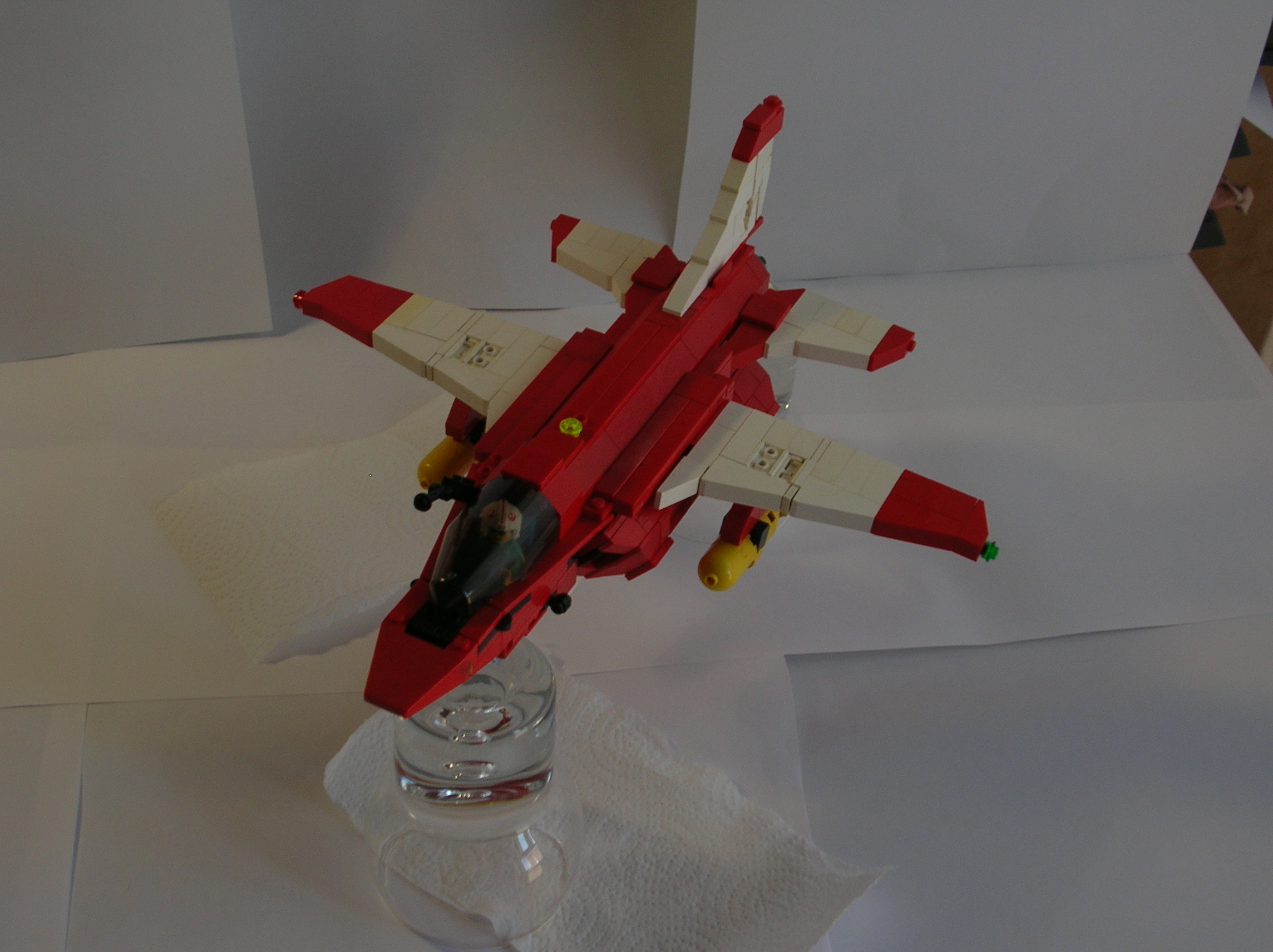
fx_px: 1984
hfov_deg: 35.6
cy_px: 476
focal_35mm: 54
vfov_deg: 27.0
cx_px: 636
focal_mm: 9.1
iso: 50
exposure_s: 1/20.6
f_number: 3.4
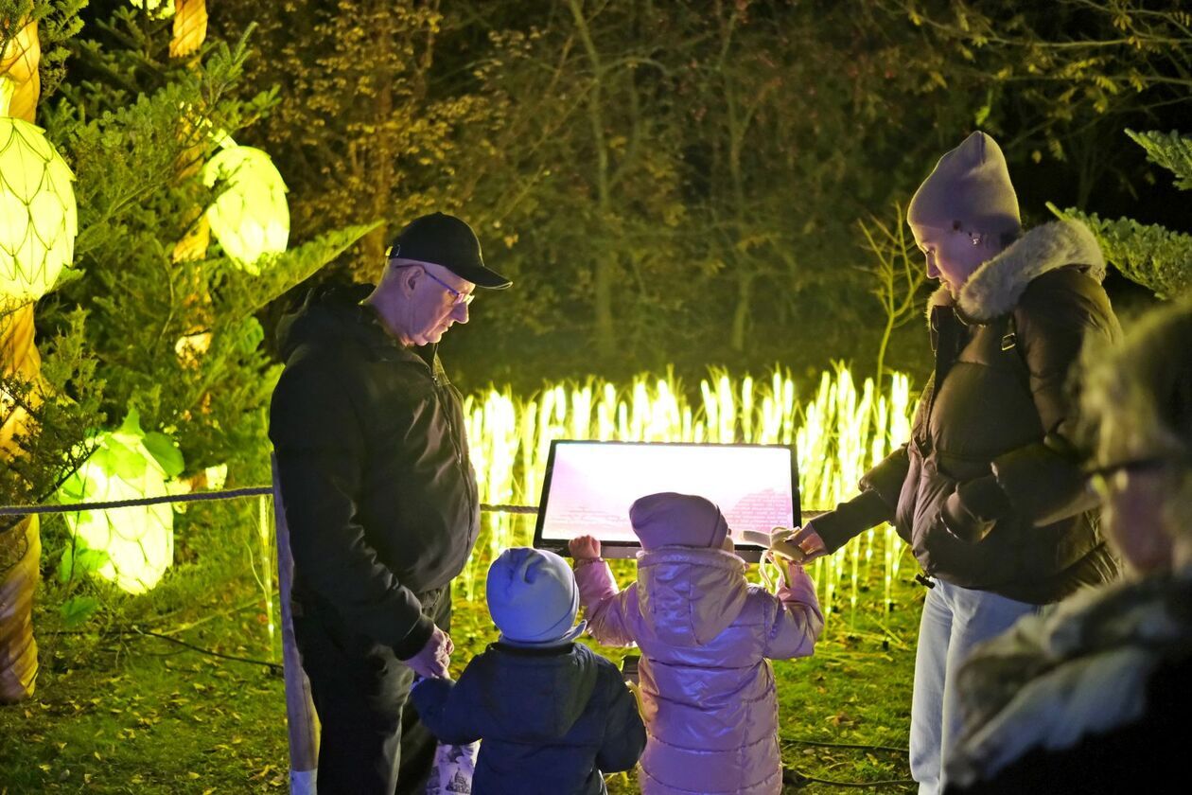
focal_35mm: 35
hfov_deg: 54.4
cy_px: 398
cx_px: 596
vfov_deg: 37.9
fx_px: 1159
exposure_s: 1/250
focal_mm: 23
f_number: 1.4
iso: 3200
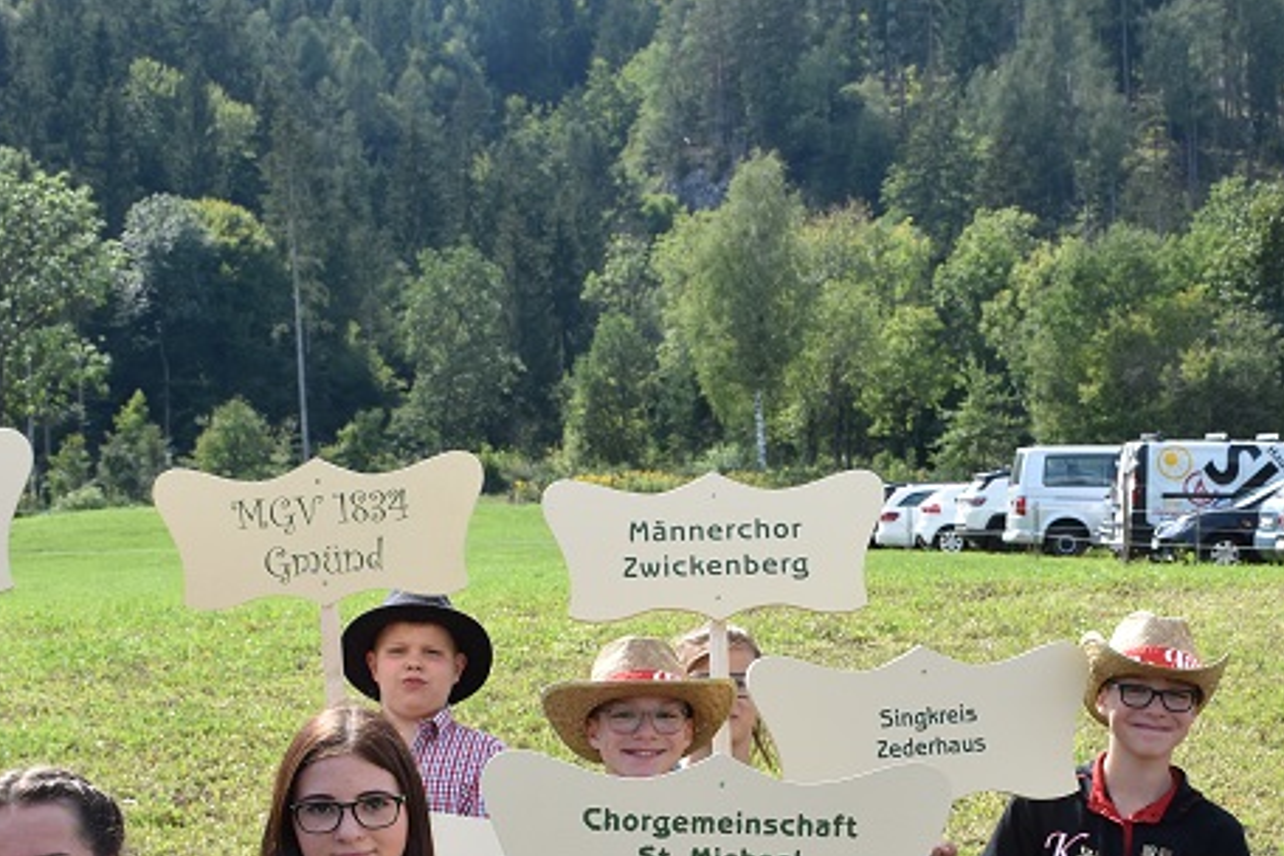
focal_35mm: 80
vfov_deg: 16.8
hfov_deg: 25.2
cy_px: 774
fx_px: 2853
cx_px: 879
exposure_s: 1/400
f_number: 10
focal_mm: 27
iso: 400
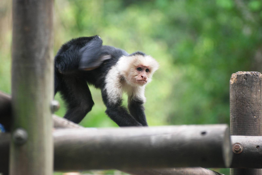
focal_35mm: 360
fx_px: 2623
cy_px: 88
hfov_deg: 5.7
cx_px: 131
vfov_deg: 3.8
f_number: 5.3
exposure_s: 1/100
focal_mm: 240
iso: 400
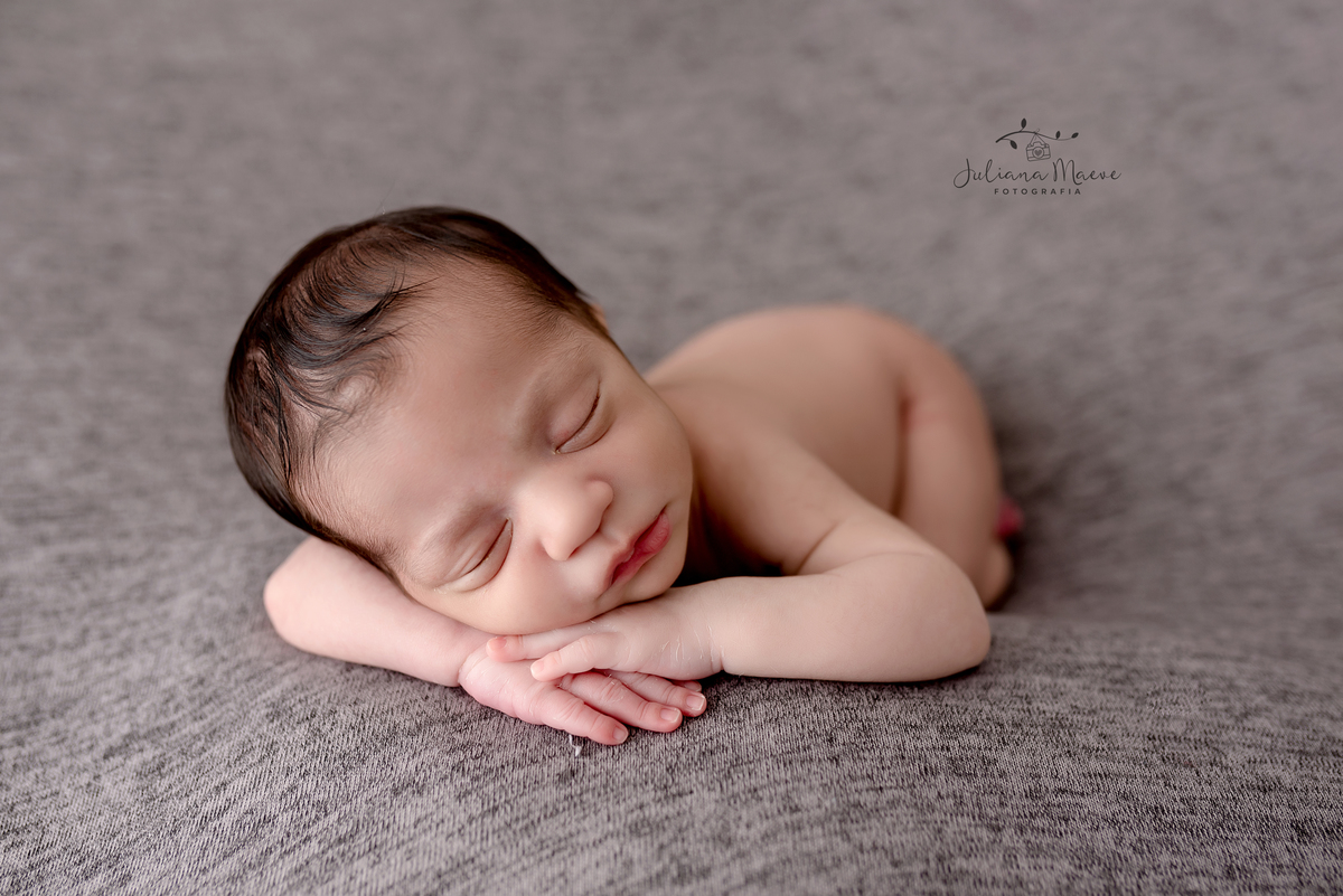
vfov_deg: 37.9
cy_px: 448
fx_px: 1306
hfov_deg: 54.4
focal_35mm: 35
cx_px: 672
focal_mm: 35
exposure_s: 1/125
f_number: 2.8
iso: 125
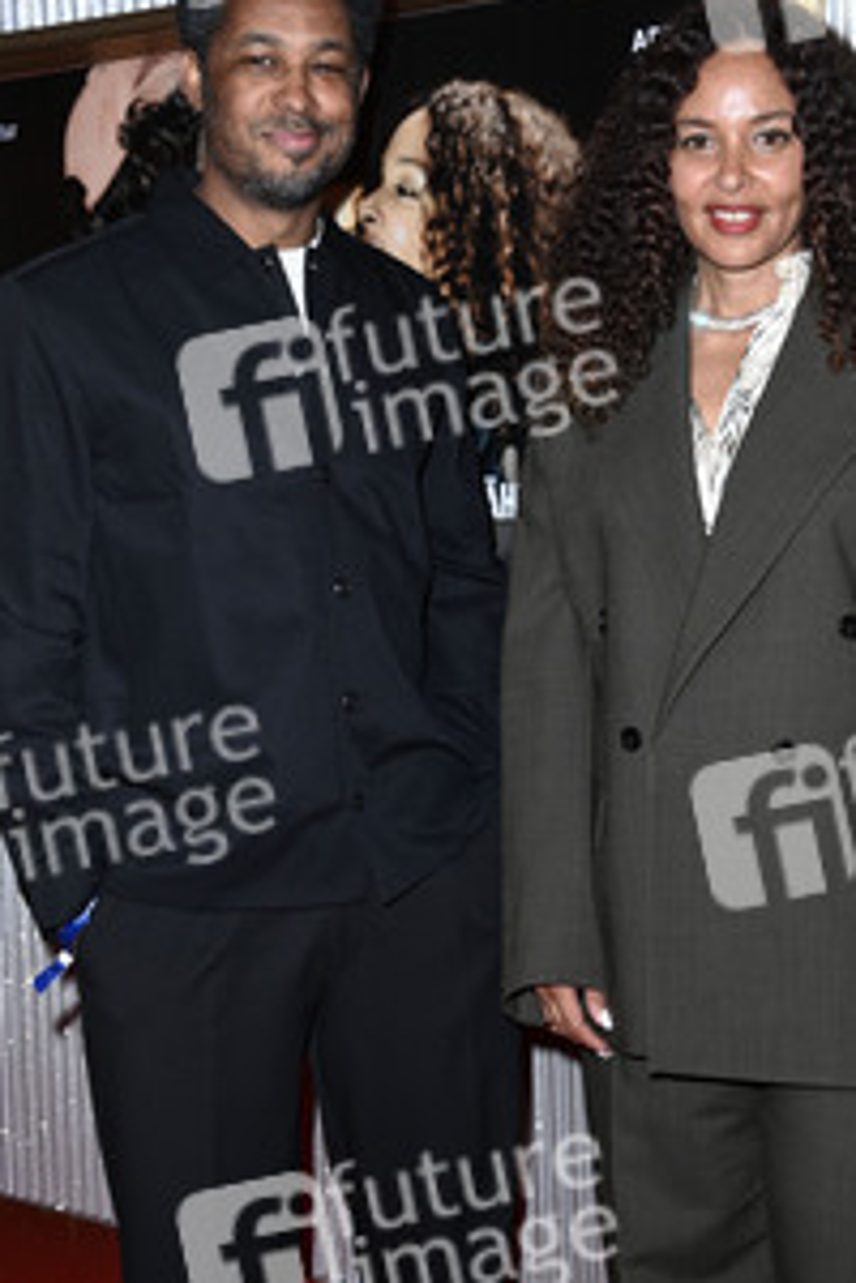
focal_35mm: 64
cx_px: 522
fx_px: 2282
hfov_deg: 21.2
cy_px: 594
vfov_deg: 31.4
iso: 1250
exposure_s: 1/250
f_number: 5.6
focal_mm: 48
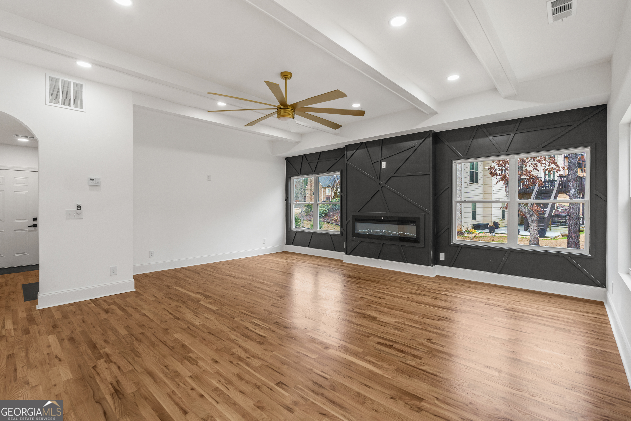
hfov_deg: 95.0
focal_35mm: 16
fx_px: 289
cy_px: 210
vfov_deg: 72.1
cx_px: 316
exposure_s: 1/20
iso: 1250
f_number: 5.6
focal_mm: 16.5
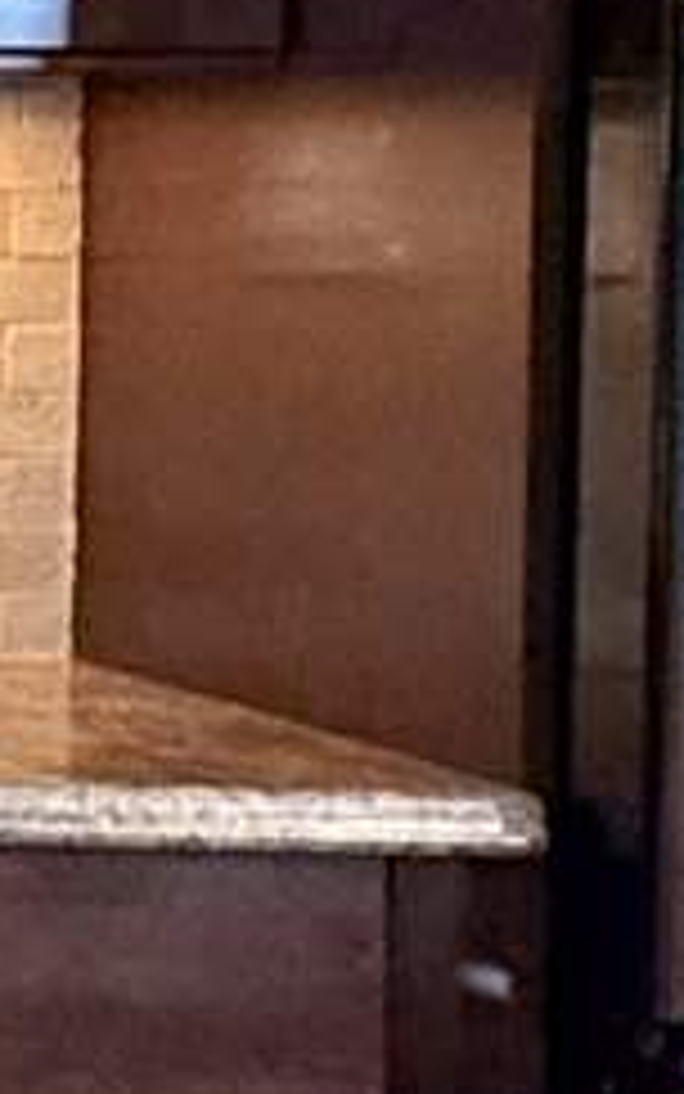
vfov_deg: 16.6
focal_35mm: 125
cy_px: 293
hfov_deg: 7.6
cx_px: -1994
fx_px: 3726
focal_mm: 2.22
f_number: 2.2
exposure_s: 1/60
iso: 500
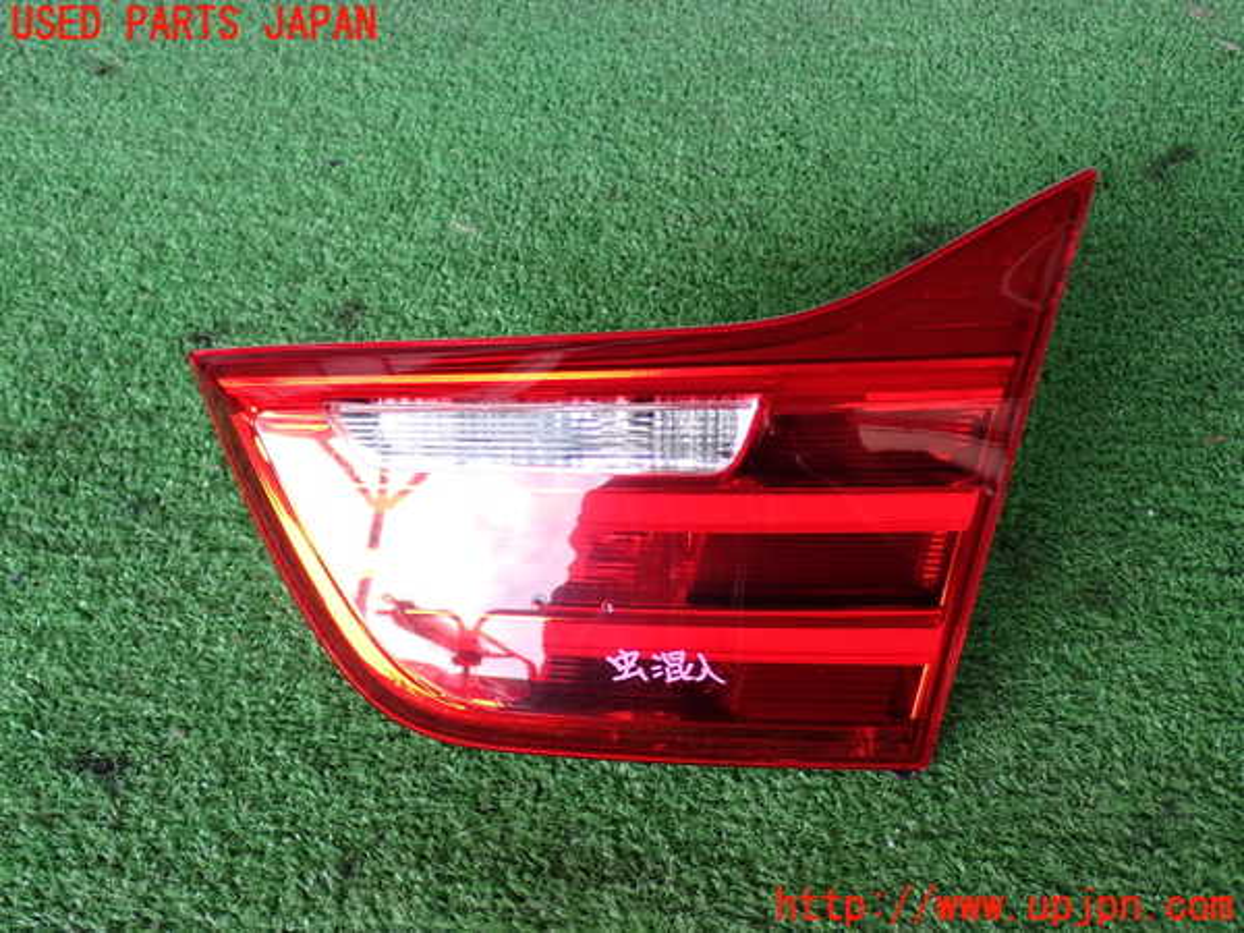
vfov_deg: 35.1
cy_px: 466
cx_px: 622
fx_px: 1473
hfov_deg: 45.8
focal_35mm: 41
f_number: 2.8
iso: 200
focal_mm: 7.31
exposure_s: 1/60
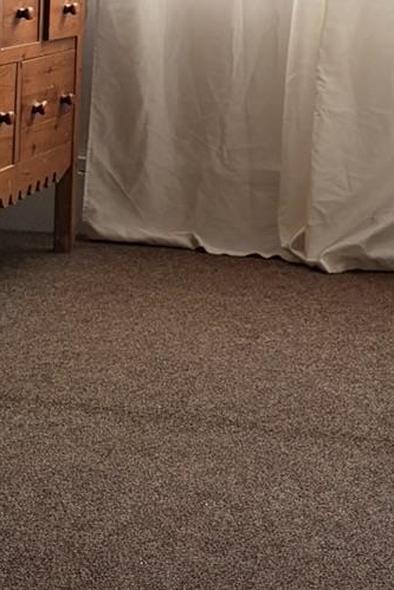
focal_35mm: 111
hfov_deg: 12.3
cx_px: 111
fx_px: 1821
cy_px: 9
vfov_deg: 18.0
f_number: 1.6
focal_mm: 5.96
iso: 160
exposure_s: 1/60
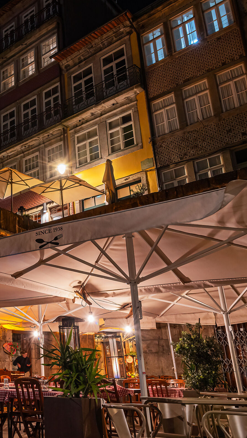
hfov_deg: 27.9
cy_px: 219
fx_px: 442
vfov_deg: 52.8
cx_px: -38
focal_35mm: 38
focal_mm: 24
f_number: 8
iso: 1600
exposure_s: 1/6
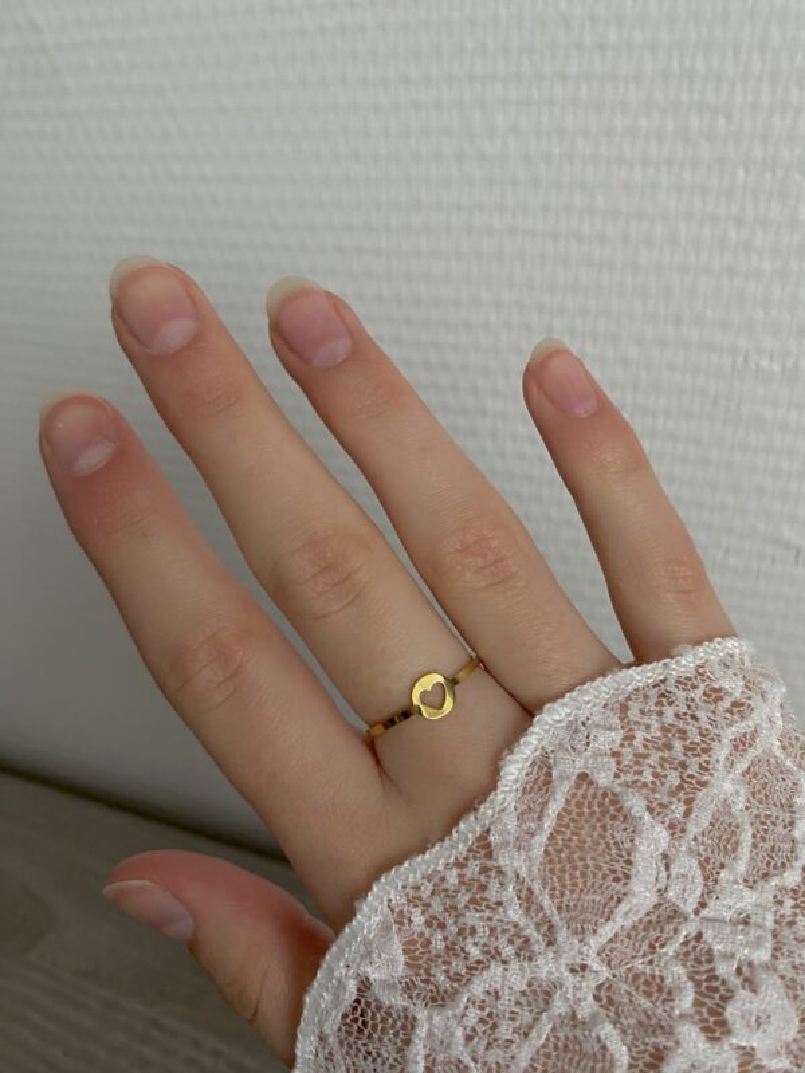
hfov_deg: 54.9
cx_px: 402
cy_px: 536
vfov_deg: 69.4
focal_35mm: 25
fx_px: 775
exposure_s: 1/60
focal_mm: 4.25
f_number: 1.8
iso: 160
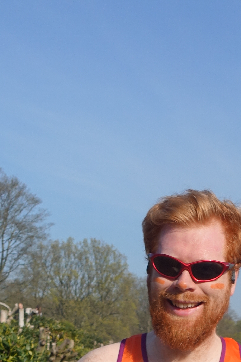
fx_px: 753
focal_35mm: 75
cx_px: 190
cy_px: 544
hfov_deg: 18.0
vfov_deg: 22.2
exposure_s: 1/160
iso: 125
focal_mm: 8.8
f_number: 4
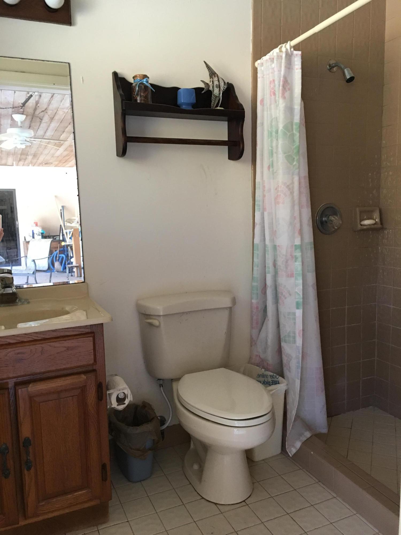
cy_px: 268
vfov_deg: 61.7
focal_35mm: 29
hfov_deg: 48.2
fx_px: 448
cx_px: 200
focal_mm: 4.15
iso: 64
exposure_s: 1/15
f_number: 2.2
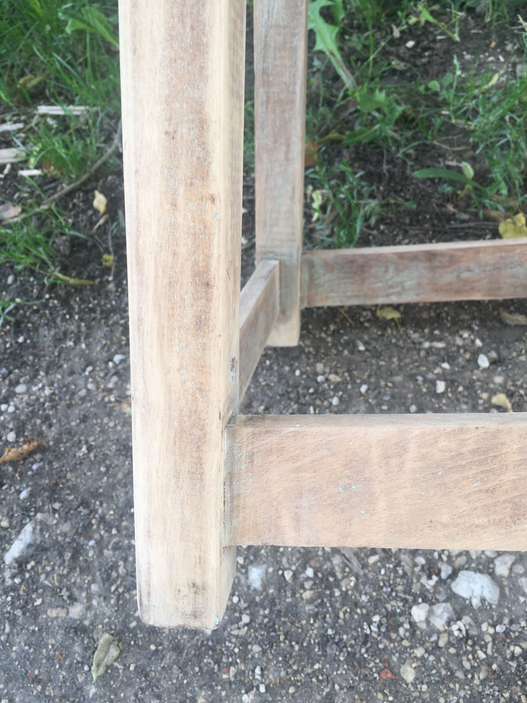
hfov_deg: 48.2
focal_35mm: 29
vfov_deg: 61.7
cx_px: 264
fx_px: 589
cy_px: 352
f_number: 2.2
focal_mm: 4.15
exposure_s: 1/112
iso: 25
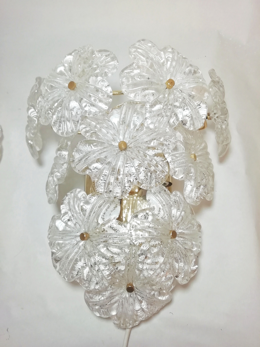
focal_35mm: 26
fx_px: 260
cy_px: 174
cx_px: 130
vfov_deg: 67.3
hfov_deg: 53.1
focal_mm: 3.46
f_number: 2.2
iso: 64
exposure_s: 1/50
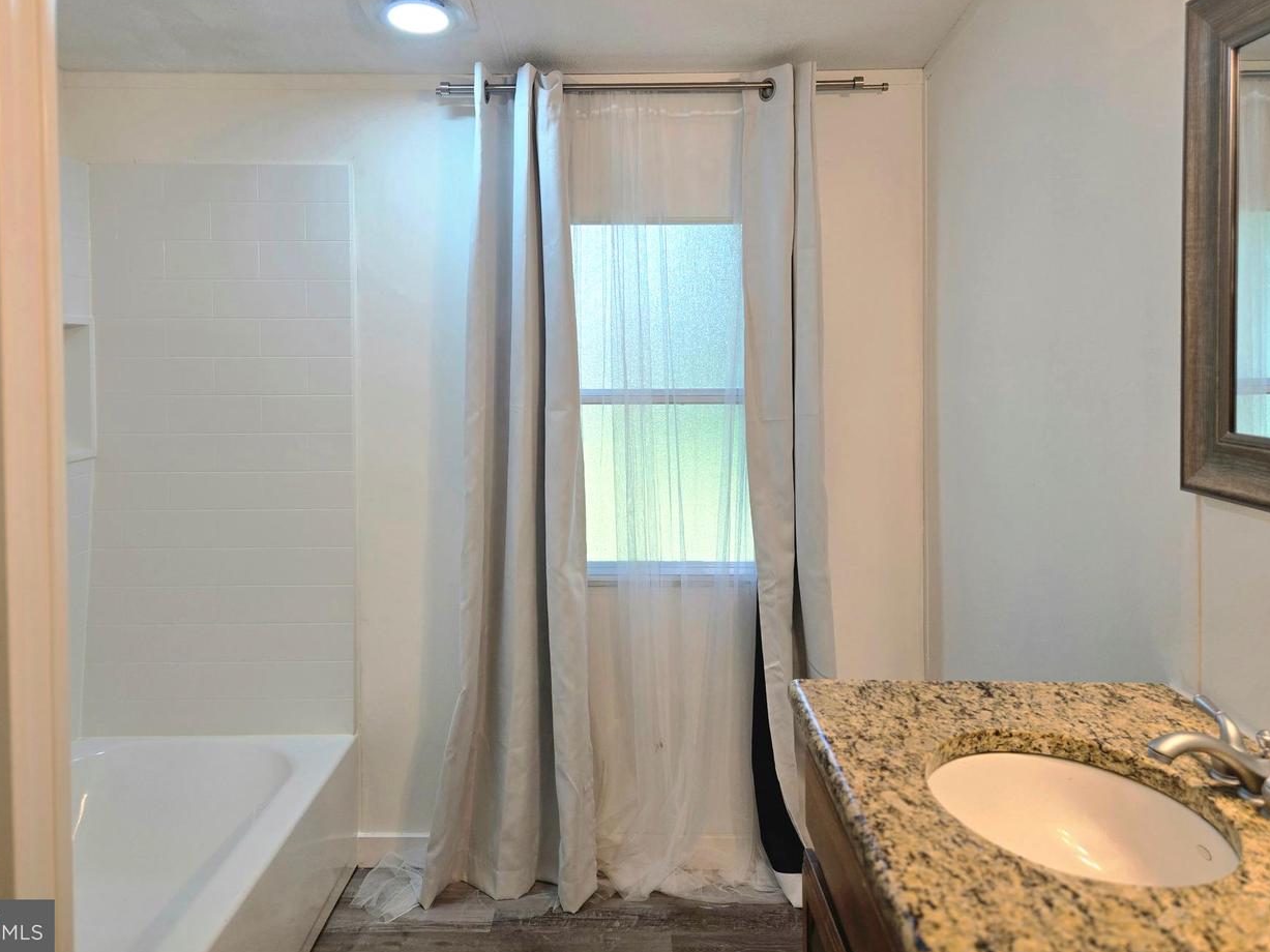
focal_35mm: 27
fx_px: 990
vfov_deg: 51.1
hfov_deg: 65.3
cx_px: 618
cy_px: 400
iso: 64
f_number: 1.8
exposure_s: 1/120
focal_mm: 5.4
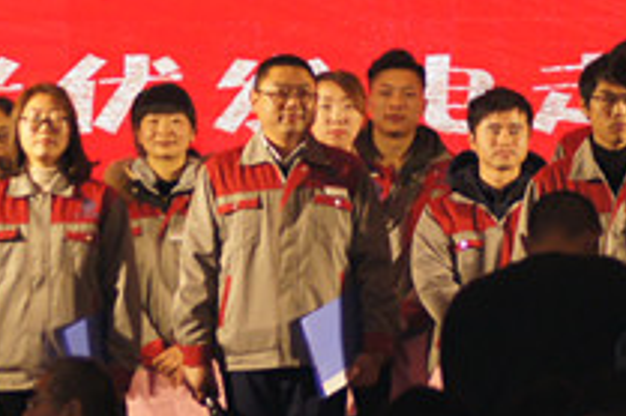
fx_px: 7487
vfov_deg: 3.2
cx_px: 512
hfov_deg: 4.8
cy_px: -21
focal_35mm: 431
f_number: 4
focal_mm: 75
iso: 160
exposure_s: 1/125
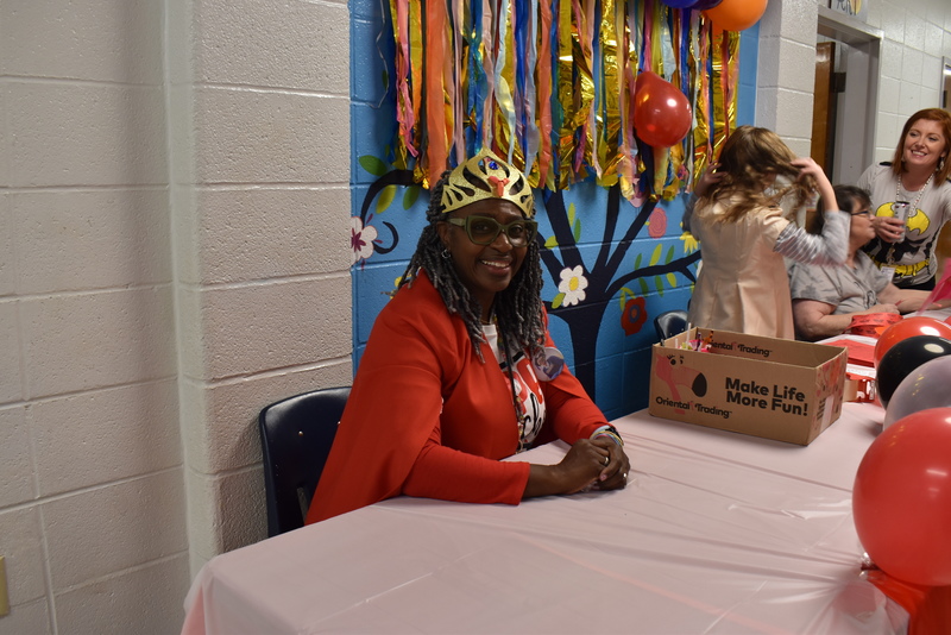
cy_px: 318
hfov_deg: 59.5
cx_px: 476
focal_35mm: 32
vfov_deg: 41.7
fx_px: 832
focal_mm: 21
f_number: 7.1
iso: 500
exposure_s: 1/30
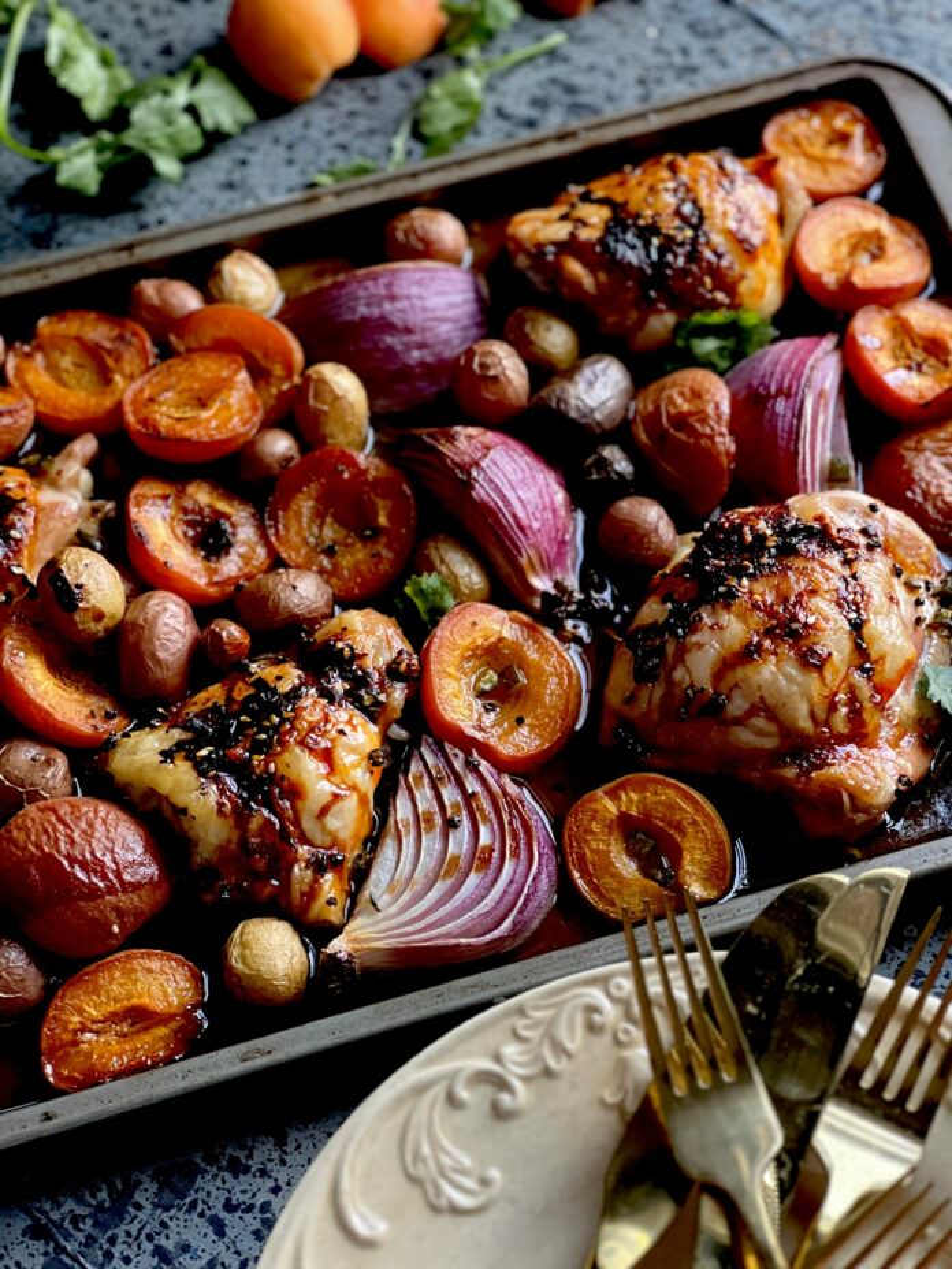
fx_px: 2824
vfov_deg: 25.3
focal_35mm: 77
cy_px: 634
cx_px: 476
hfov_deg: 19.1
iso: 250
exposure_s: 1/121
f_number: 2.8
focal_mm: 9
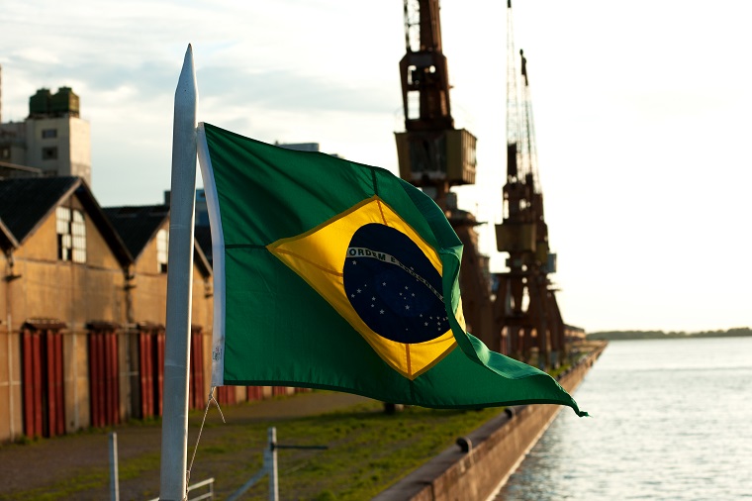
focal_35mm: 80
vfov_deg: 17.0
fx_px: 1670
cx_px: 376
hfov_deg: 25.4
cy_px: 250
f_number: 8
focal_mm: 80
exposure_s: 1/800
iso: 400
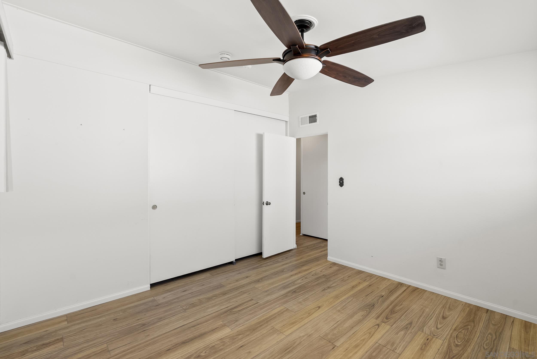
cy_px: 180
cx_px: 268
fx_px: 239
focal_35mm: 16
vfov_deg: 73.8
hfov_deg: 96.7
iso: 500
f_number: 8
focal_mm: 16
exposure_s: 1/25
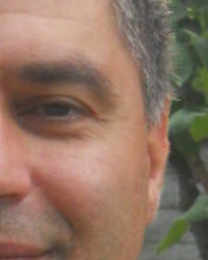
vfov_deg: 4.3
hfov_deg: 3.5
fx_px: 3406
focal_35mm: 443
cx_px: -38
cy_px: 525
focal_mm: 15.5
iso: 500
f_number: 4.9
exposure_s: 1/125
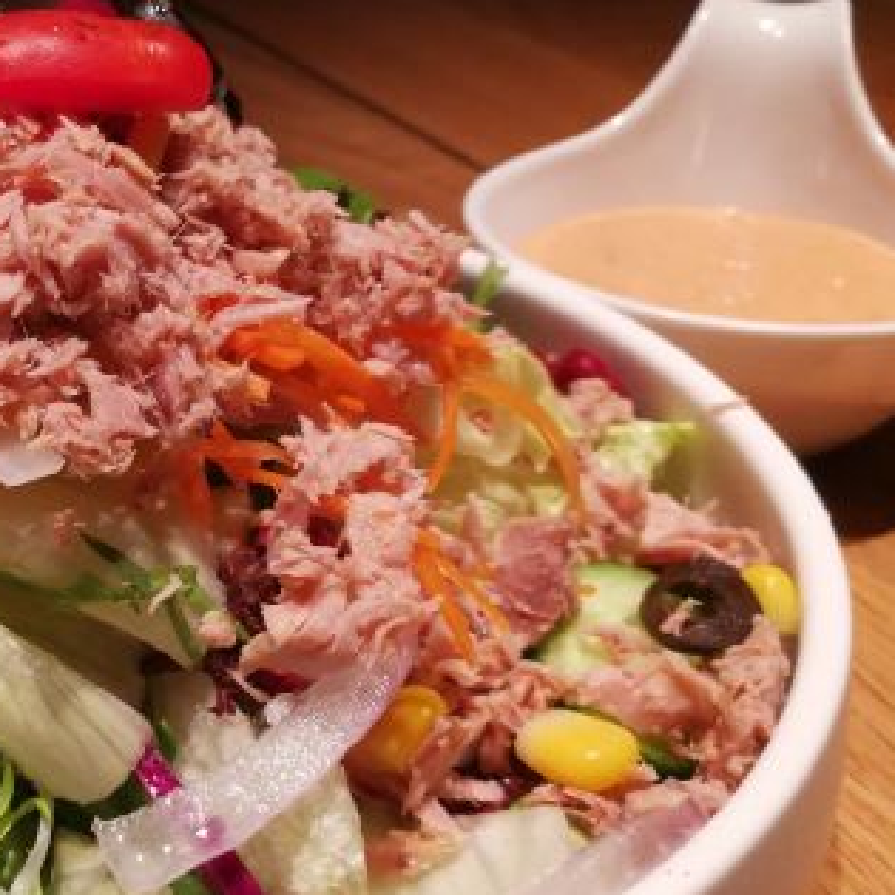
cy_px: 425
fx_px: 1550
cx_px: 48
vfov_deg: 32.2
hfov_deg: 30.4
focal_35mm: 53
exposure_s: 1/50
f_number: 2.2
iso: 200
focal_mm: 3.95
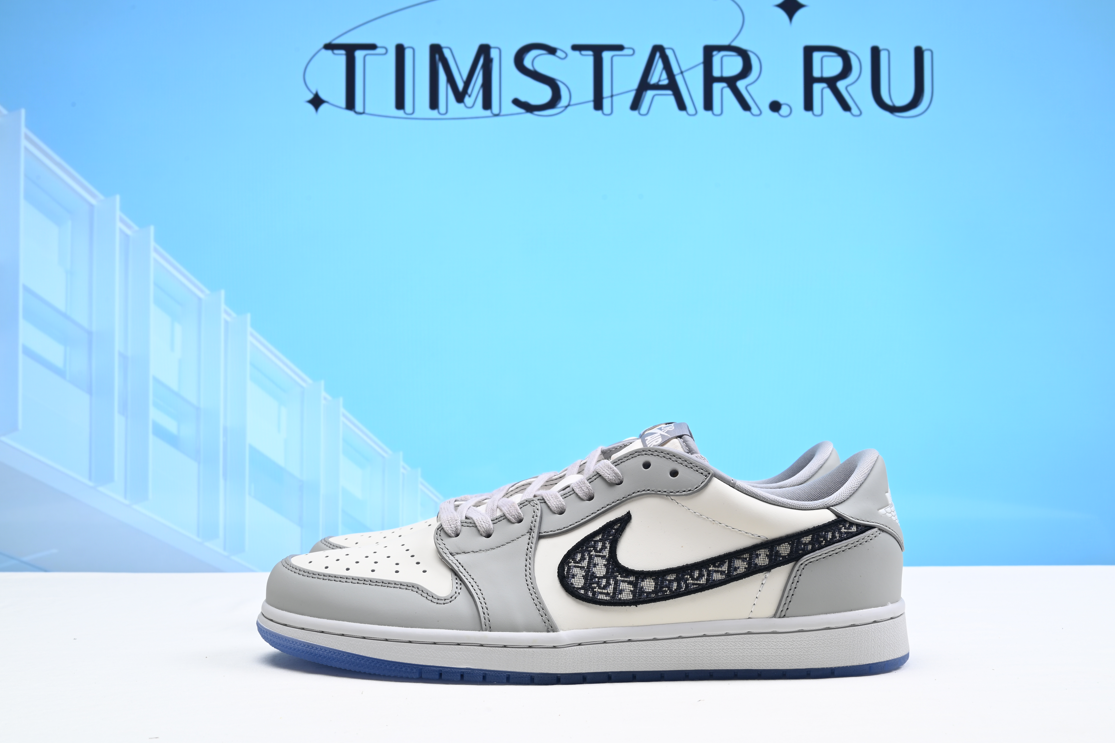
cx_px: 562
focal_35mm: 42
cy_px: 375
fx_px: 1301
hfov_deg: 46.4
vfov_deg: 31.9
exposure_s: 1/2
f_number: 16
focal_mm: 41
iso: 100
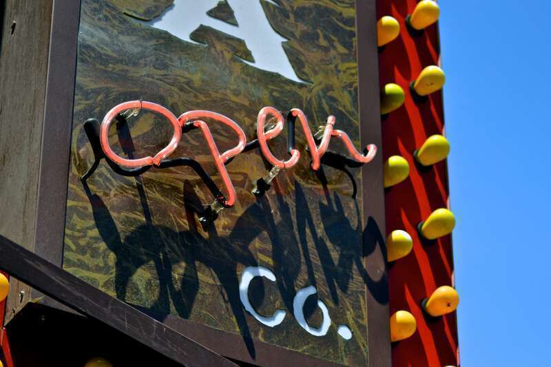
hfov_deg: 19.5
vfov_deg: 13.0
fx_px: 1607
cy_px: 184
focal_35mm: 105
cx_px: 276
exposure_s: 1/2500
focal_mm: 70
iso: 400
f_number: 4
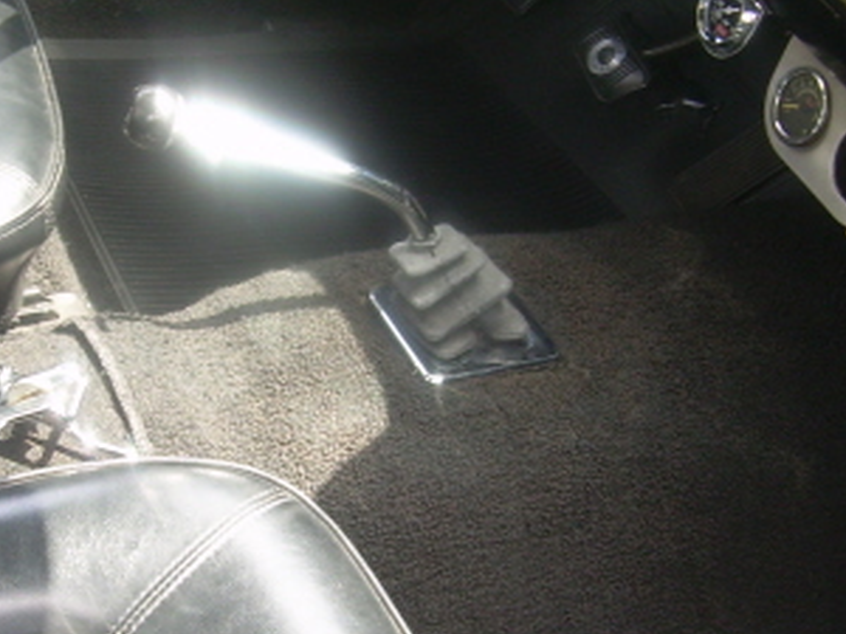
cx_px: 282
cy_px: 304
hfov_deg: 24.0
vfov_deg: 18.2
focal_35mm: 81
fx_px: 1980
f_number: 2.8
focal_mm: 6.3
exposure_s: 1/60
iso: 50
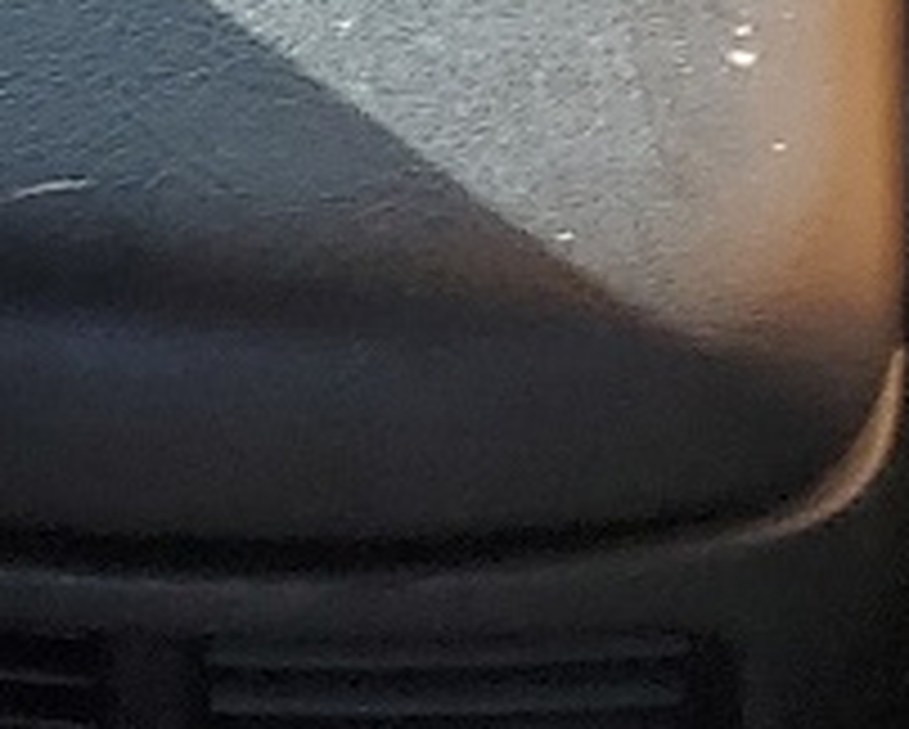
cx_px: 176
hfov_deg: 9.6
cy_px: -1678
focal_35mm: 201
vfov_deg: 6.8
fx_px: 5413
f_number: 1.5
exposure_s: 1/60.2
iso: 50
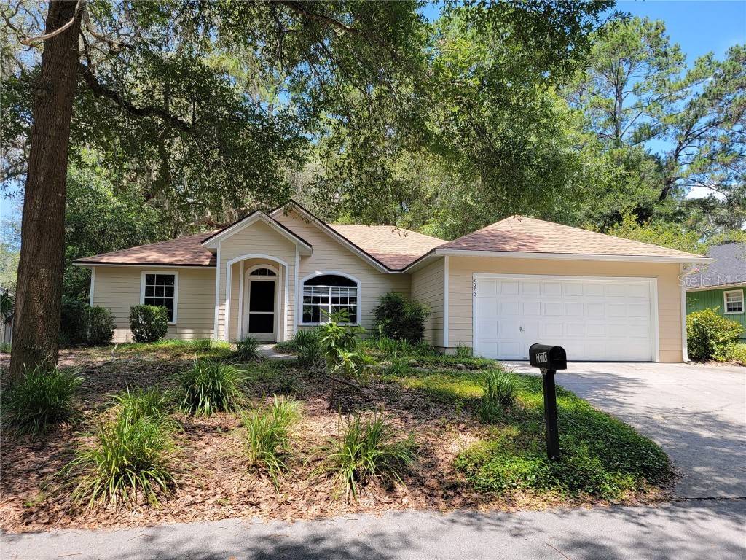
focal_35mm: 24
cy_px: 280
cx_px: 373
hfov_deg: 71.6
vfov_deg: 56.8
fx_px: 517
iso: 16
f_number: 1.8
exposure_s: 1/267
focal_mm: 6.7
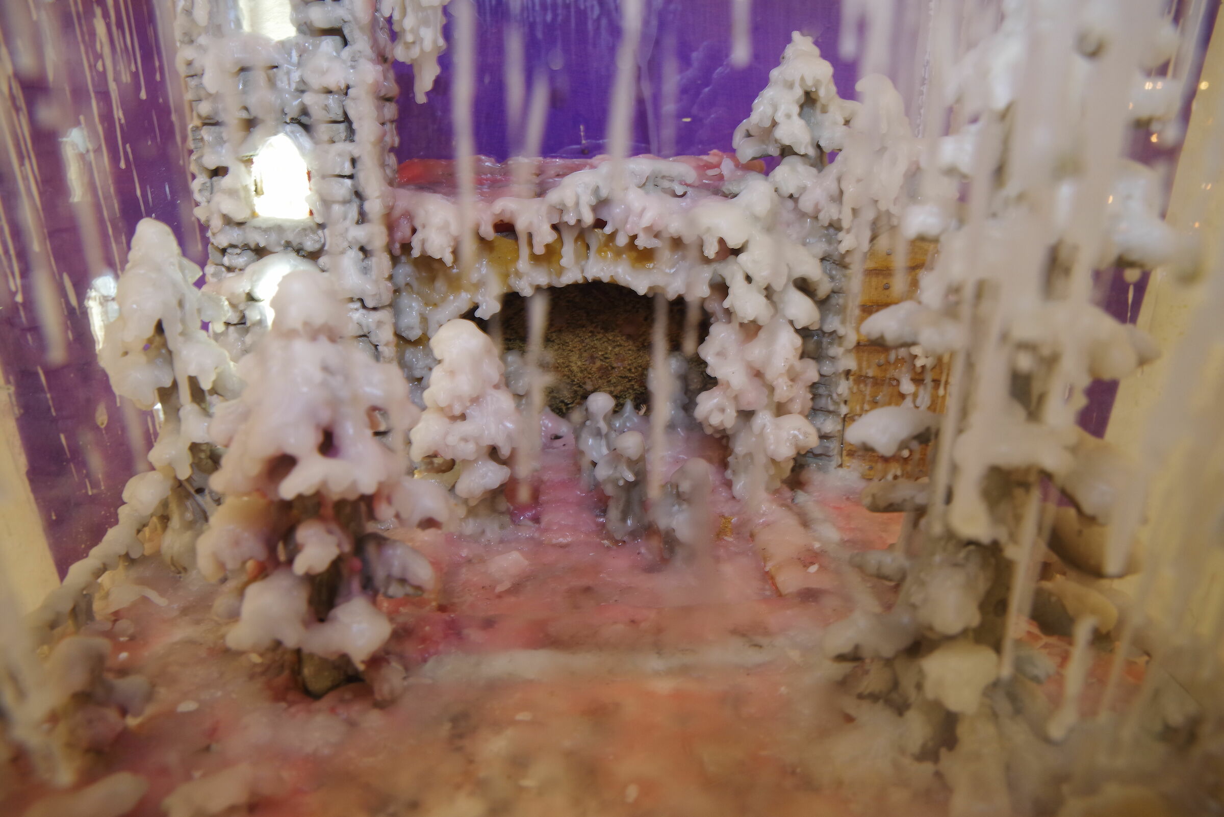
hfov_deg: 73.7
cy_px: 408
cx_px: 612
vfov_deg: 53.2
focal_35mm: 24
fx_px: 816
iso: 800
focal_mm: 24
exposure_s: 1/3.33
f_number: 8
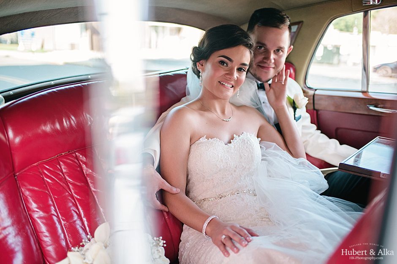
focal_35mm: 35
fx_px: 386
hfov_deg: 54.4
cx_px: 198
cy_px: 132
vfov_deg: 37.9
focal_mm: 35
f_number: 1.8
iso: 320
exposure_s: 1/400
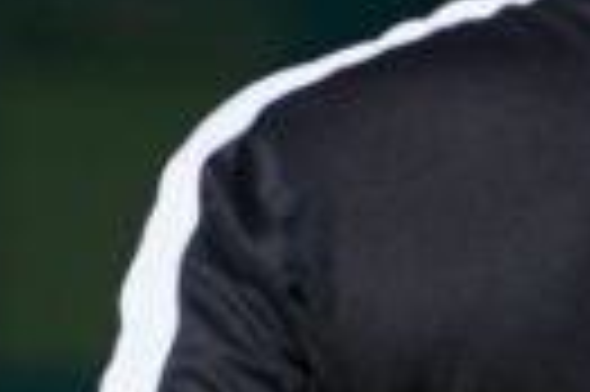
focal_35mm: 4112
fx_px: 67307
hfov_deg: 0.5
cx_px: 216
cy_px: 712
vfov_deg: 0.3
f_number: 6.3
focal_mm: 350
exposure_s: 1/2000
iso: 320
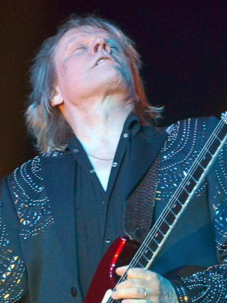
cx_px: 186
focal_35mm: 1042
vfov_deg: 1.9
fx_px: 9107
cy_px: 198
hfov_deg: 1.4
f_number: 5.6
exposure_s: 1/200
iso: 1600
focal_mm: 300
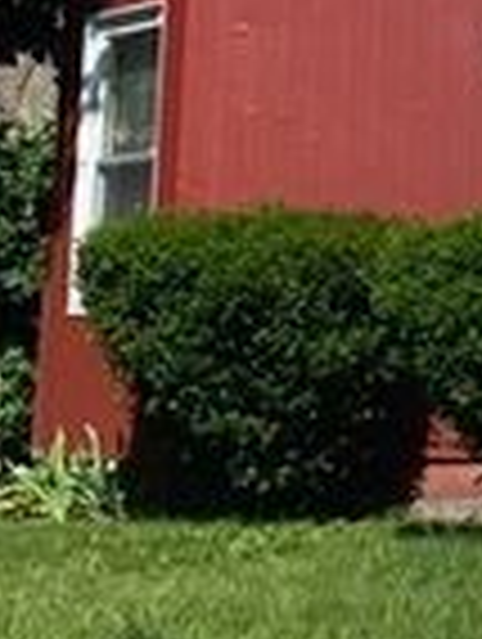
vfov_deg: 15.5
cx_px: 1122
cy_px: -133
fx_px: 2258
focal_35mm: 122
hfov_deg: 10.6
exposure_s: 1/5495
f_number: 1.8
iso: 32
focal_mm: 4.25
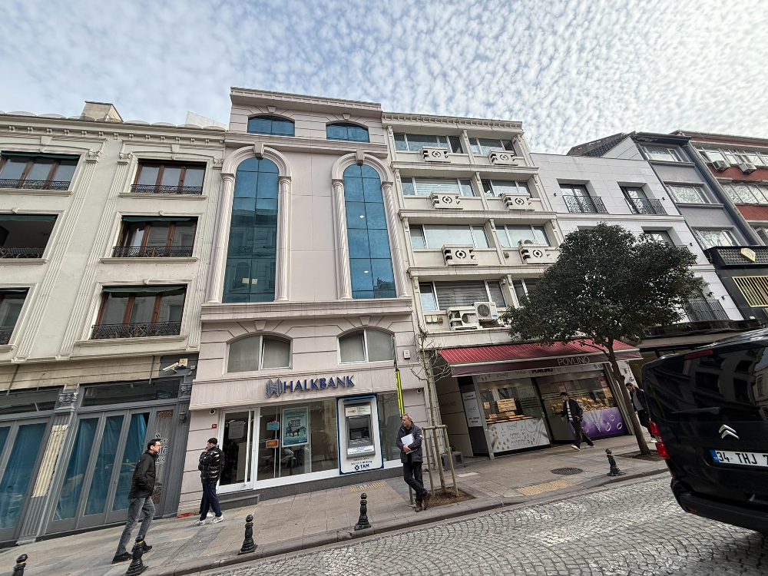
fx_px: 311
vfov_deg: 85.7
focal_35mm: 14
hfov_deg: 102.1
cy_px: 288
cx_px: 384
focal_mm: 2.22
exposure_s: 1/726
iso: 50
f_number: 2.2
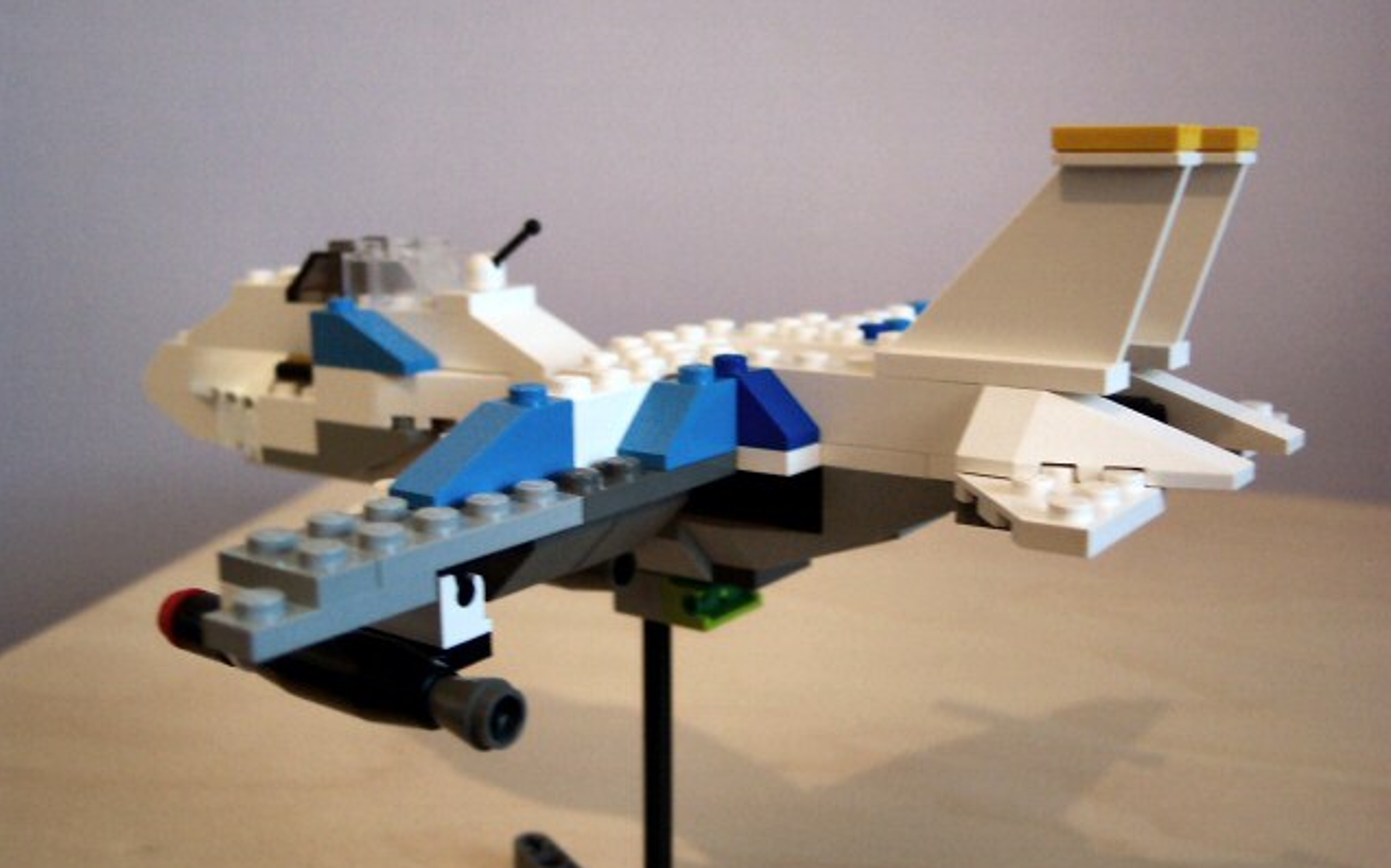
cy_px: 449
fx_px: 1478
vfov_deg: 32.7
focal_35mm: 39
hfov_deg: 50.4
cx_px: 696
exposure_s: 1/30
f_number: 2.8
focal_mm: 8
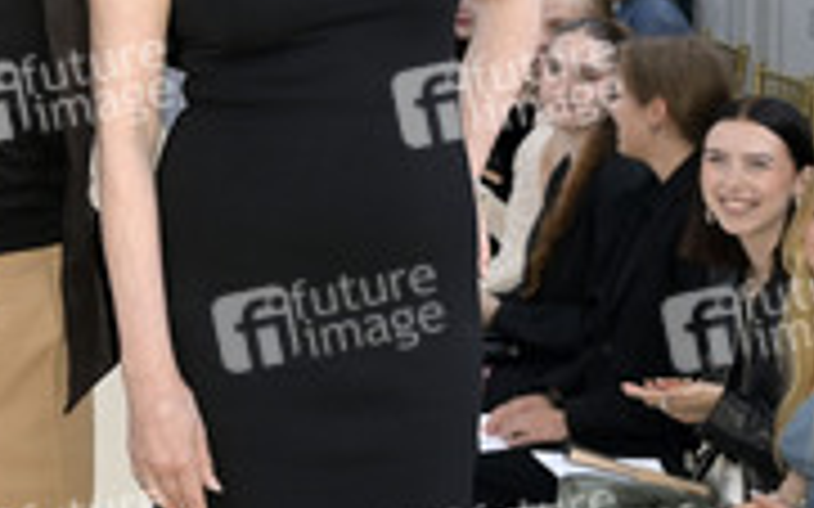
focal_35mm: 127
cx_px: -61
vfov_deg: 10.2
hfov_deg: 16.0
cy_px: -18
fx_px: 2817
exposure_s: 1/250
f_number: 5.6
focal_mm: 50
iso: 500
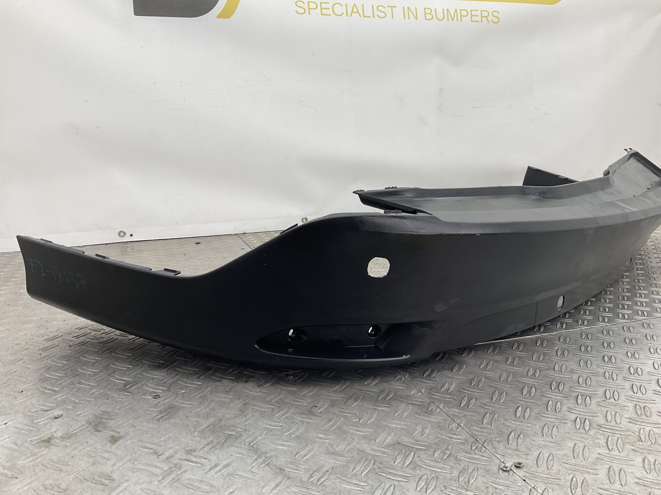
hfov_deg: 61.7
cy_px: 248
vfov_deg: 48.2
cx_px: 330
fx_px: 554
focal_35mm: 29
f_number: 1.8
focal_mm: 3
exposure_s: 1/100
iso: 25
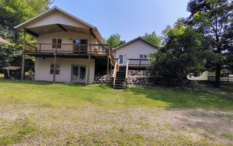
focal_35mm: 18
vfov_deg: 65.0
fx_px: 114
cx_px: 119
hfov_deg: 91.1
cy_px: 76
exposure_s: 1/573
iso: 100
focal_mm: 2.13
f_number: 2.2
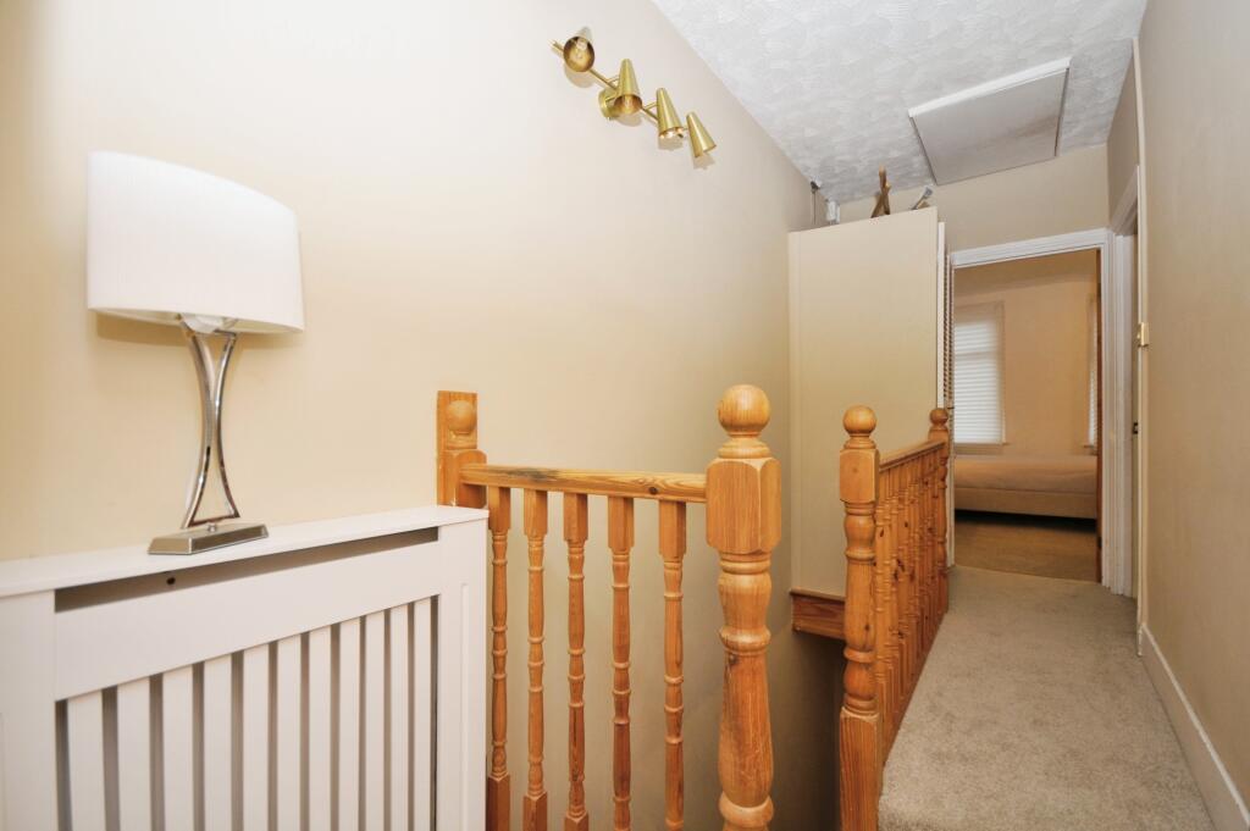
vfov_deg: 77.2
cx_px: 625
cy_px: 416
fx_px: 520
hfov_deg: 100.4
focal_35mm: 15
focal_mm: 10
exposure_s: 1/60
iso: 200
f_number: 5
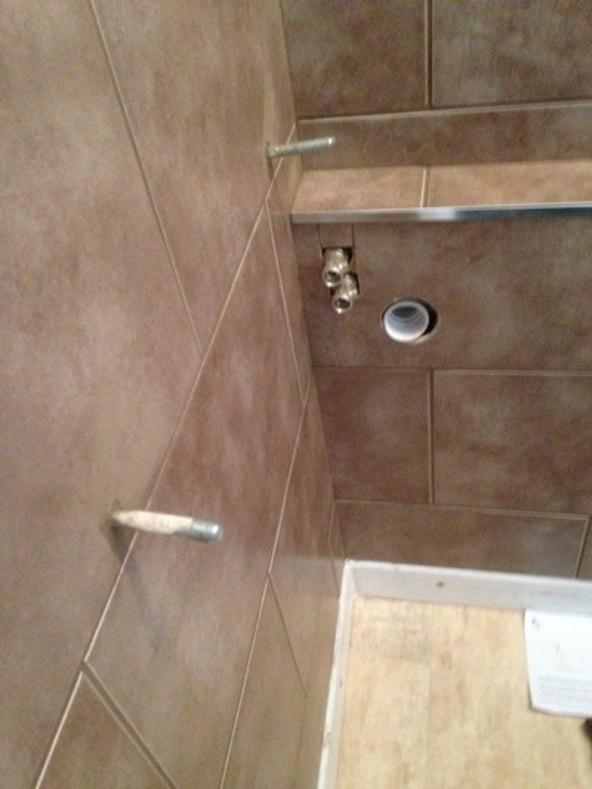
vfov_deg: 55.3
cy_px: 394
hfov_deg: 43.0
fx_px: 752
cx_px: 296
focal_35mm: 33
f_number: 2.4
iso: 640
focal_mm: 4.12
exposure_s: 1/15
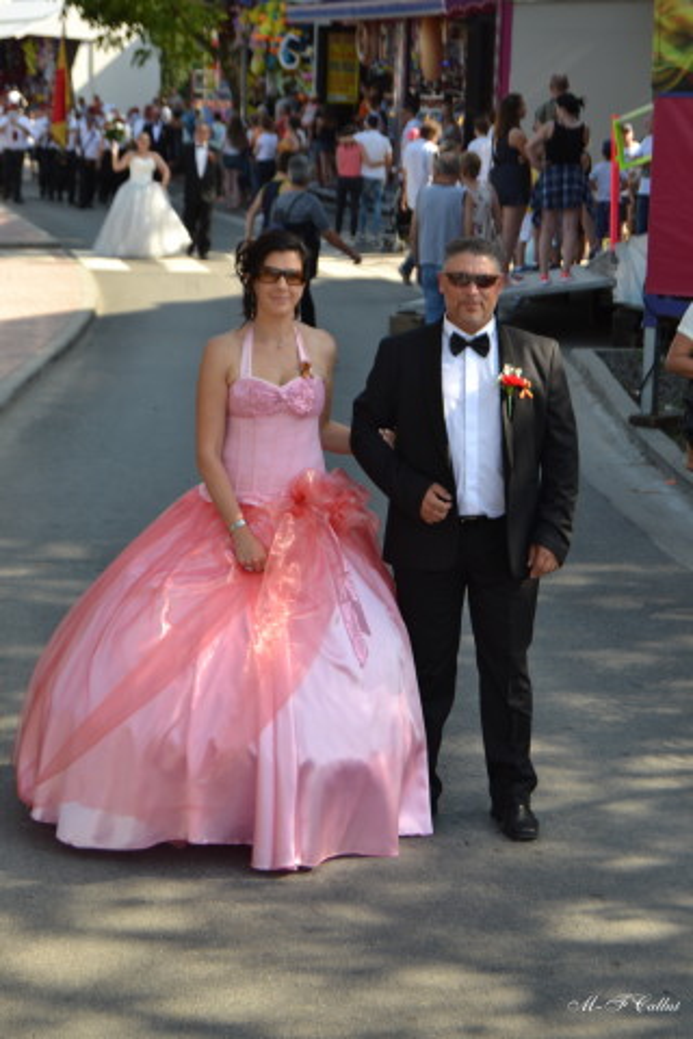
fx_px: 2382
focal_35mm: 82
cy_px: 520
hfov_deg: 16.6
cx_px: 346
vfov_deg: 24.6
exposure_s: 1/125
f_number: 5.6
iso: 100
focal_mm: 55
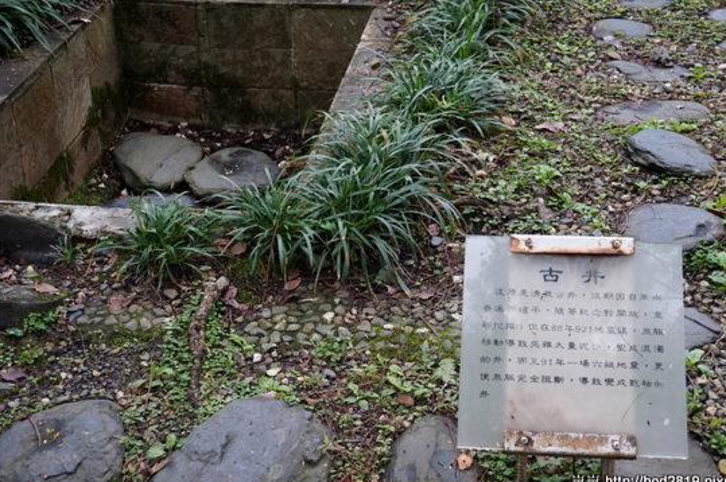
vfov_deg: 23.7
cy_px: 221
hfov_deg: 35.1
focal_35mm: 57
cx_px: 393
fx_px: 1148
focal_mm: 32
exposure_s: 1/160
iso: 1000
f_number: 5
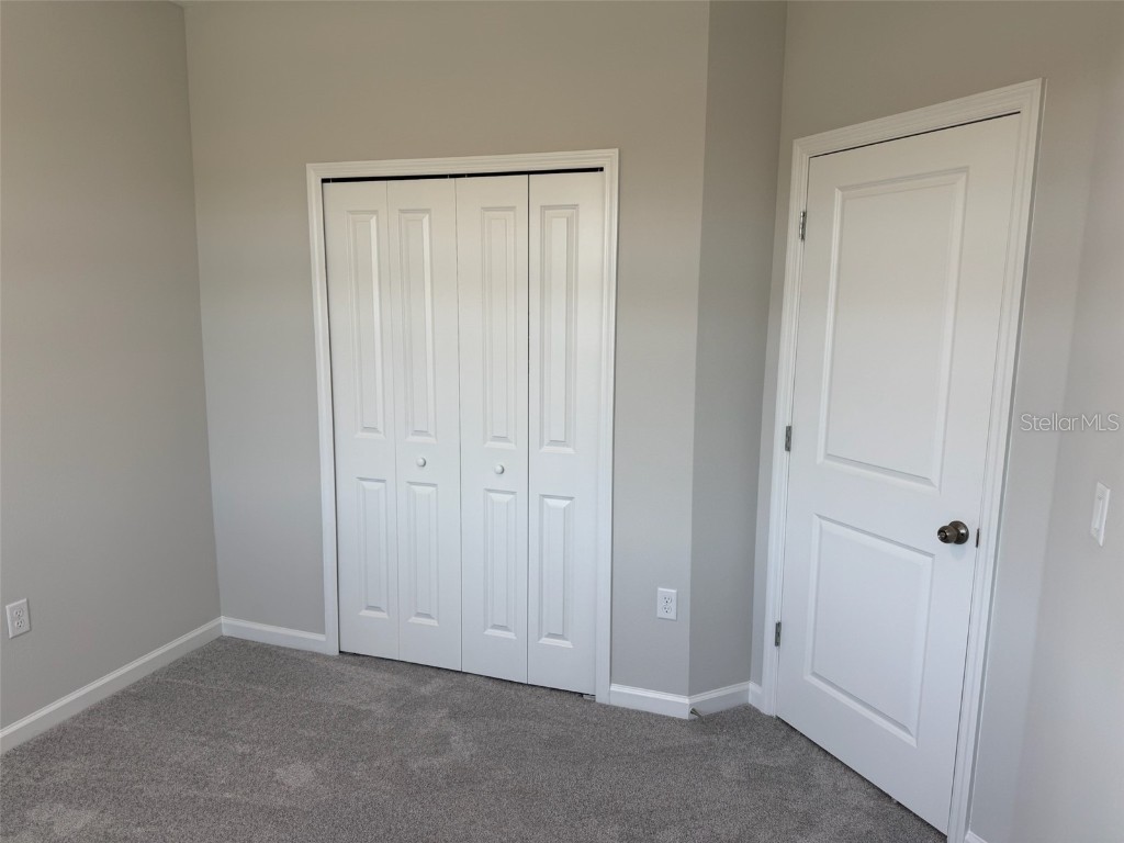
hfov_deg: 71.6
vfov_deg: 56.8
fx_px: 779
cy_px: 422
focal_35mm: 24
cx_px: 562
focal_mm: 6.76
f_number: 1.78
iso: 80
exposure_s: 1/120
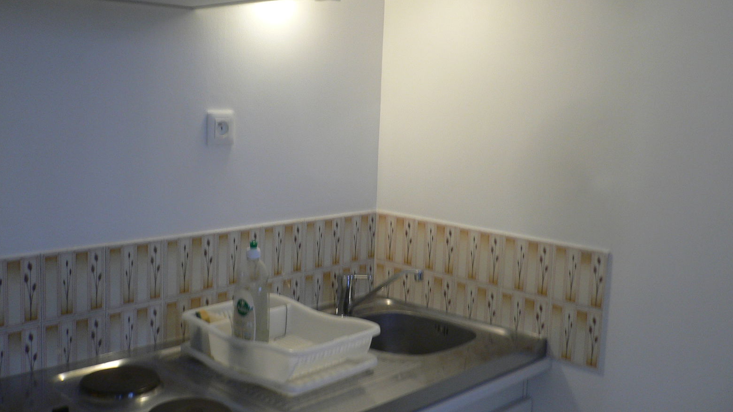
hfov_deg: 51.6
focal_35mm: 39
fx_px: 758
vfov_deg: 30.4
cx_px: 360
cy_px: 173
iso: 100
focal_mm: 5.8
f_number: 2.8
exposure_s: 1/15
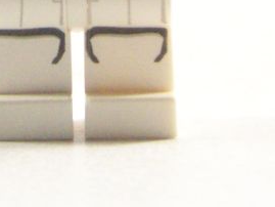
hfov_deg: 7.8
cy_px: -152
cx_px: 81
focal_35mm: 255
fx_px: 2027
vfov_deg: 5.7
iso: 400
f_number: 3.2
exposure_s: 1/60
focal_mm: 11.1
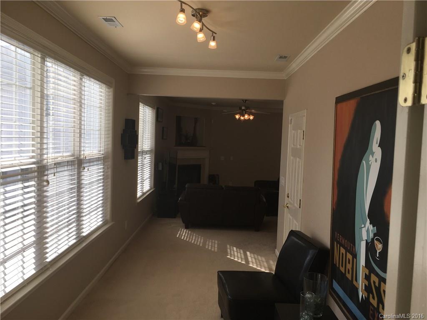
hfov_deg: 61.7
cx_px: 214
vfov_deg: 48.2
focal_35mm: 29
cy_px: 160
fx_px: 358
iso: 25
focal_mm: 4.15
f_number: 2.2
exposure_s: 1/430
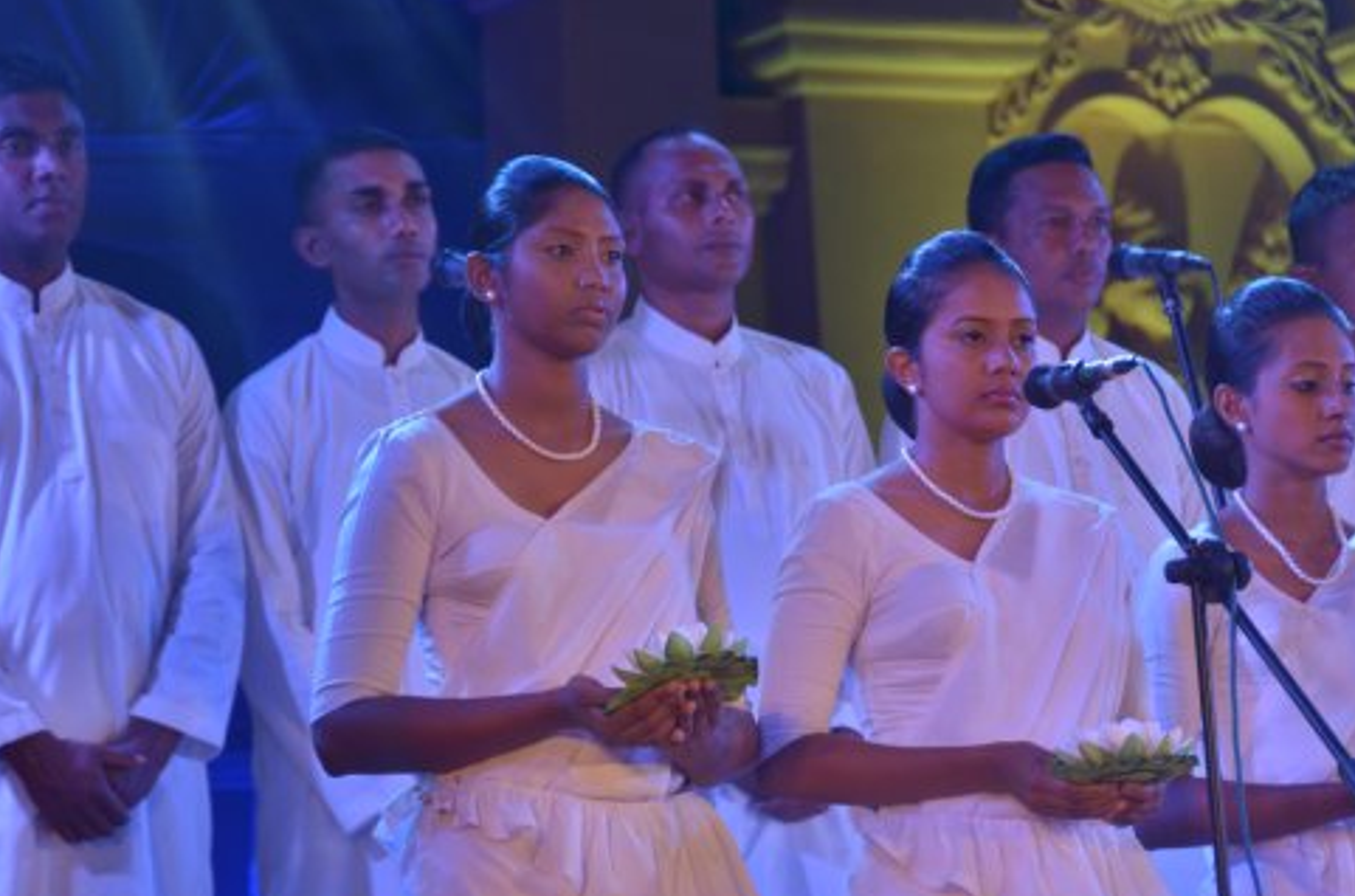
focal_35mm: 253
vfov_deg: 5.4
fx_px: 9483
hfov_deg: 8.2
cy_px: 416
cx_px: 637
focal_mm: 135
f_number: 5.6
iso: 320
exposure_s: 1/80
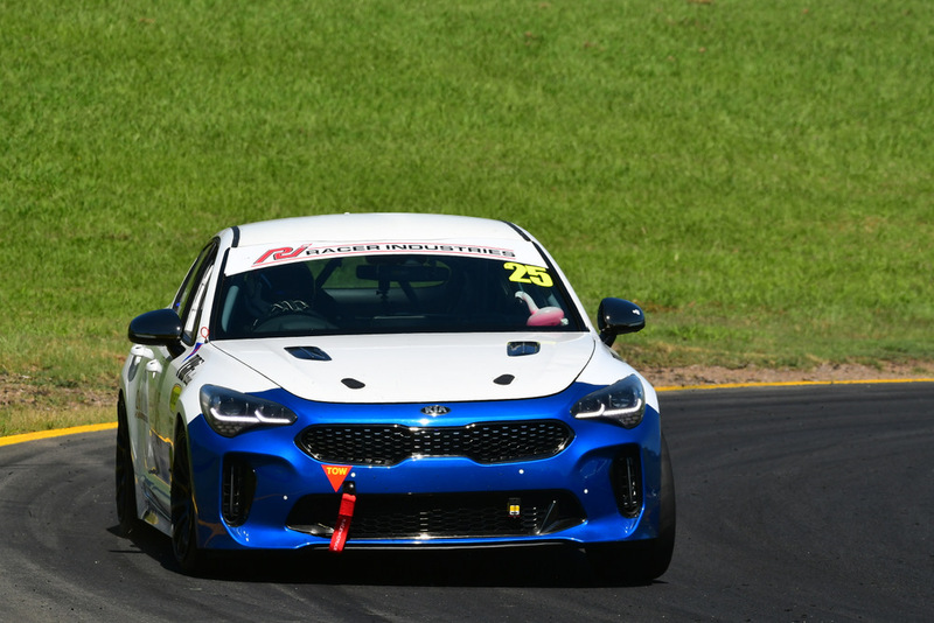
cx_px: 467
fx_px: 12068
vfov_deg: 3.0
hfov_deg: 4.4
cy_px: 312
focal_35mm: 465
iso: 320
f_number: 11
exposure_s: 1/640
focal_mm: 310
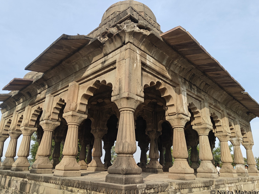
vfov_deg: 54.9
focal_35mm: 25
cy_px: 96
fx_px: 187
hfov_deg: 69.4
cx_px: 129
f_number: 1.8
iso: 50
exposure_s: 1/2016
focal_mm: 5.59
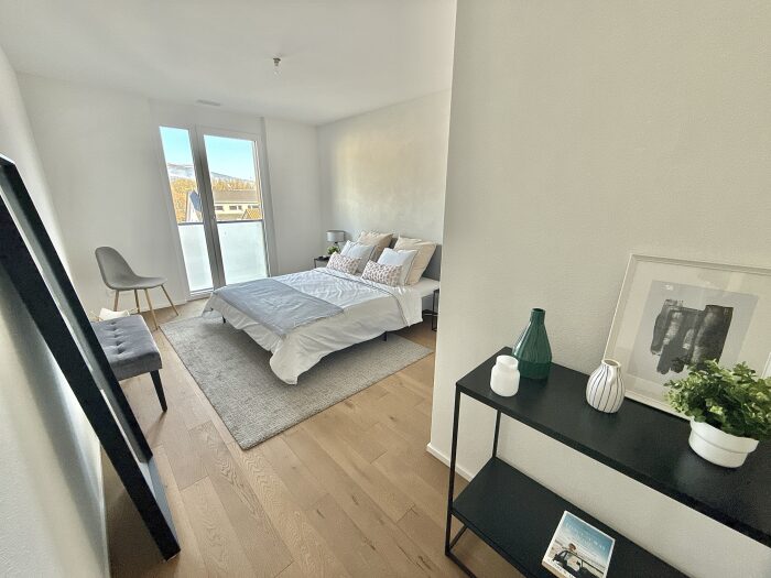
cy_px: 289
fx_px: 312
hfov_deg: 102.1
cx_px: 386
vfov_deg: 85.7
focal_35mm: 14
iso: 160
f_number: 2.2
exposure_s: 1/99
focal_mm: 2.22
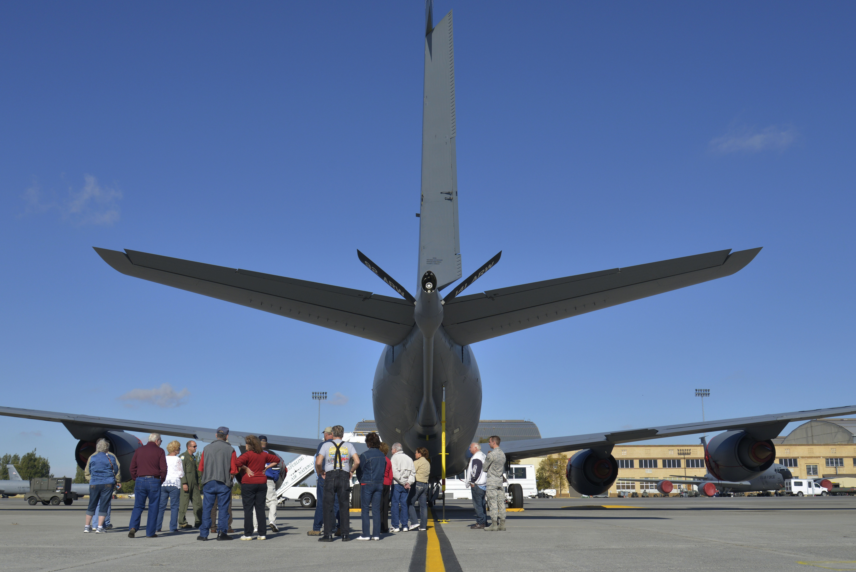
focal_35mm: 28
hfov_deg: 65.5
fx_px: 666
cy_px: 286
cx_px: 428
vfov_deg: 46.4
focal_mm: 28
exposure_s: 1/1250
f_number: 8
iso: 400
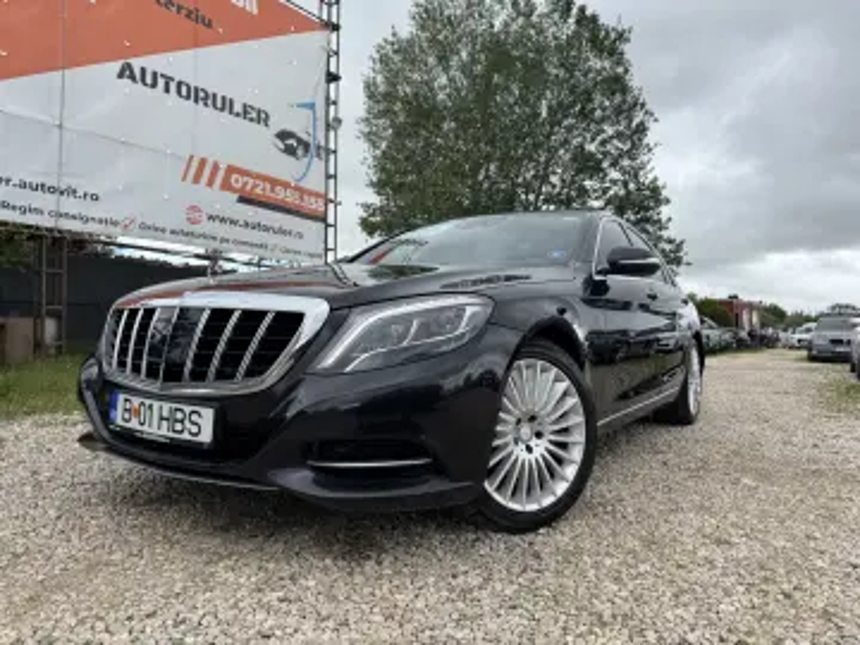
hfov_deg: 71.6
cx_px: 430
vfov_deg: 56.8
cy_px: 322
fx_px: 596
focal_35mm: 24
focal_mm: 6.76
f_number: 1.78
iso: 100
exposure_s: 1/1653
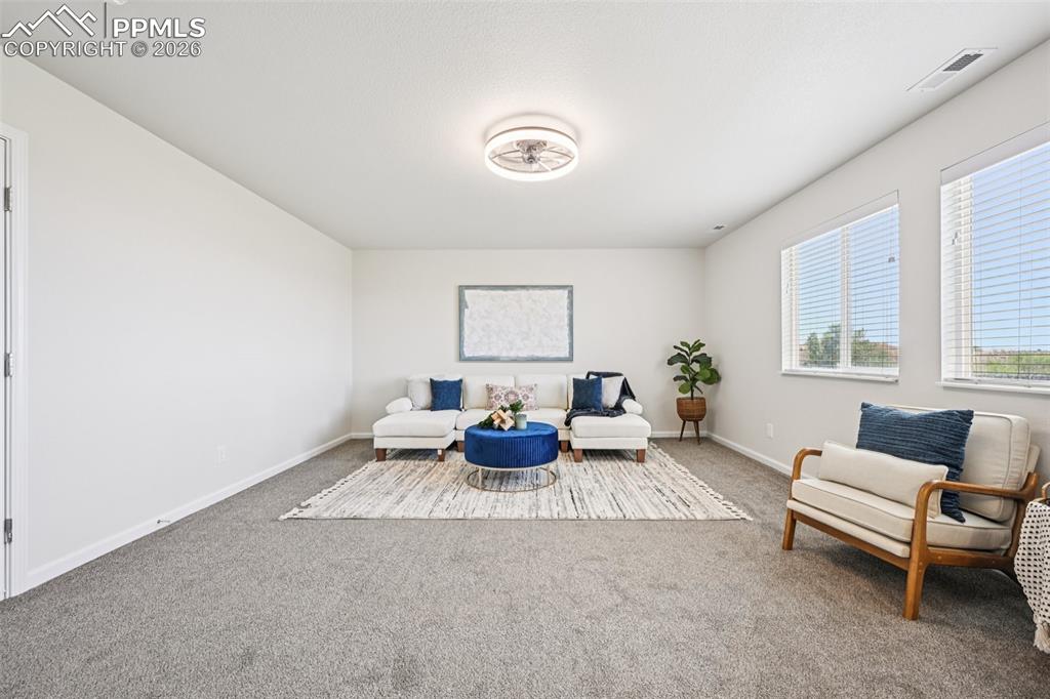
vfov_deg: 81.2
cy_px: 350
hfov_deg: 104.3
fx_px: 408
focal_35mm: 14
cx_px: 525
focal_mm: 14
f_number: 11
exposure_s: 1/10
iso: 400
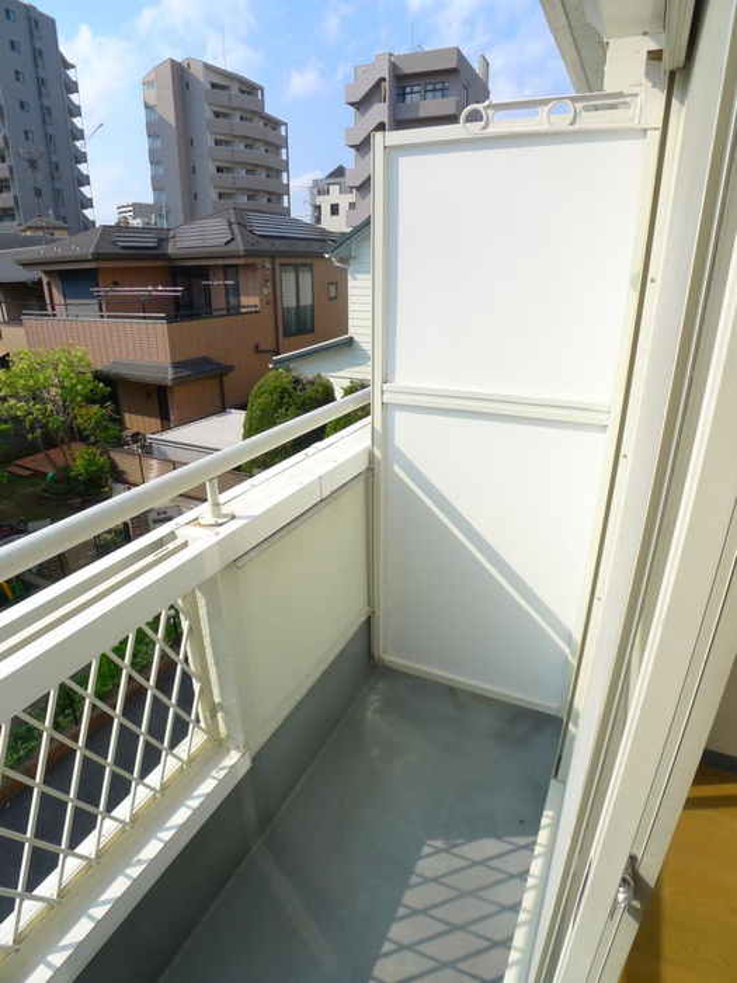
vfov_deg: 71.6
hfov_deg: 56.8
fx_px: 681
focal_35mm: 24
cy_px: 492
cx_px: 368
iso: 80
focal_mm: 5.1
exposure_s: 1/500
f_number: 4
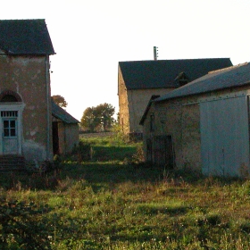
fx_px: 686
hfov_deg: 20.5
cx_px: 173
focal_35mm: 84
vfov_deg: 20.6
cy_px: 82
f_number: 7.2
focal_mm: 10
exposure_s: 1/899
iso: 800
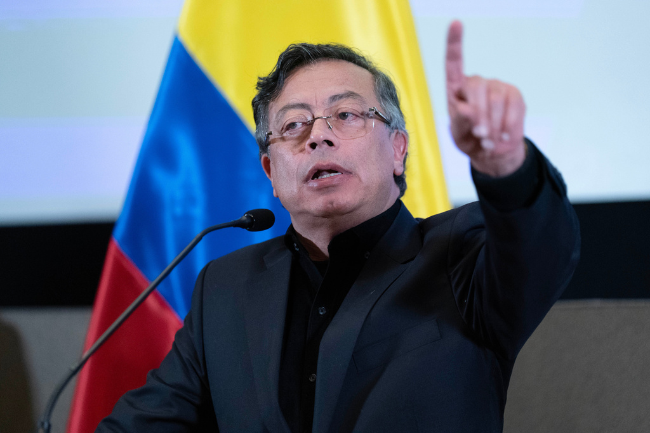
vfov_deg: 7.5
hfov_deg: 11.3
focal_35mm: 182
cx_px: 325
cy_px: 216
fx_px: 3286
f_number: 2.8
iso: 5000
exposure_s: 1/250
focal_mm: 182
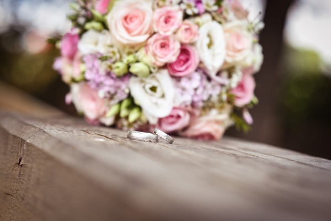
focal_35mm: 85
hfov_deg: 23.9
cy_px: 110
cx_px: 166
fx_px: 781
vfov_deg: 16.1
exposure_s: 1/125
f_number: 4
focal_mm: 85
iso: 100
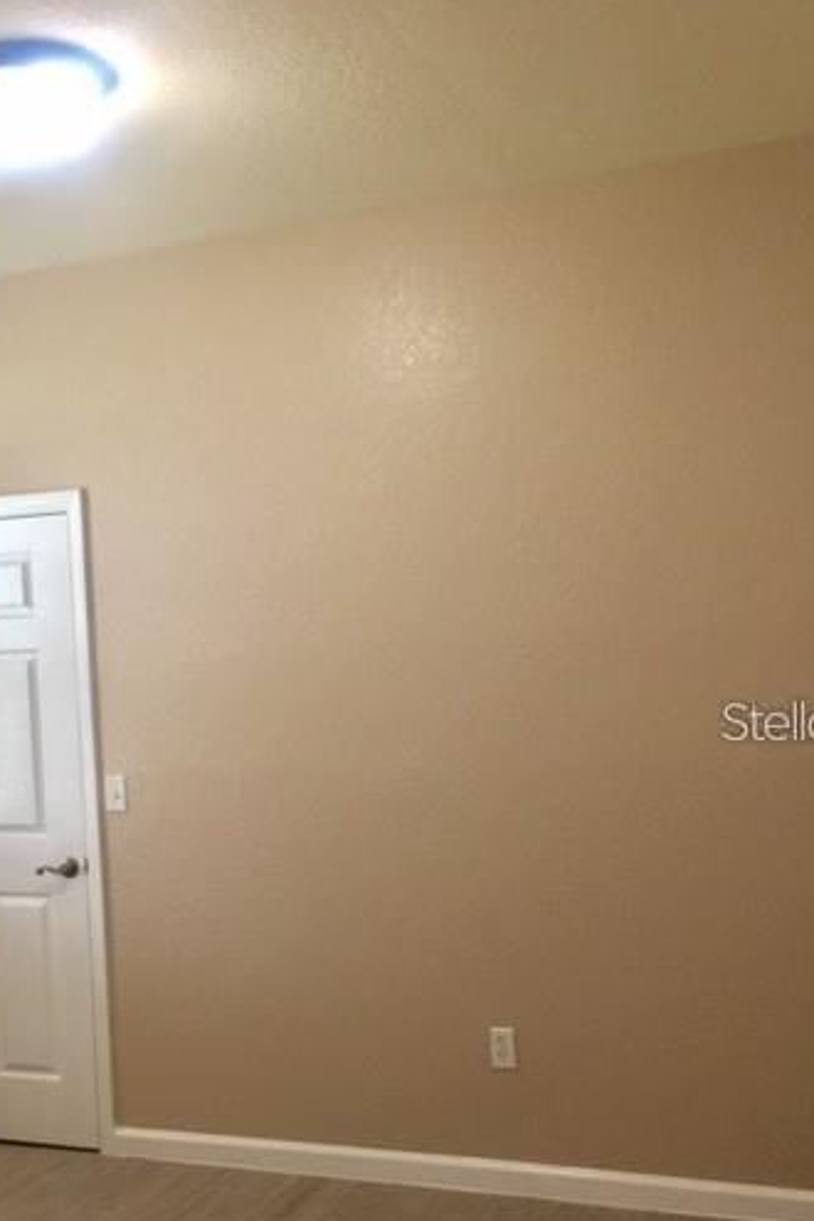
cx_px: 363
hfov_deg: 34.2
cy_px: 720
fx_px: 1323
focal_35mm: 39
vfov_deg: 49.3
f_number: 2.2
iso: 32
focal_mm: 4.15
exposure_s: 1/15
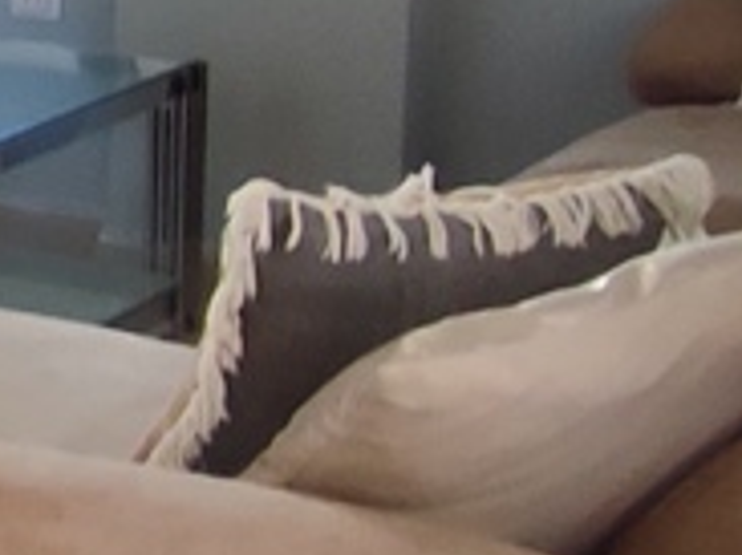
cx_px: -1399
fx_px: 2399
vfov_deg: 12.9
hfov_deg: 11.5
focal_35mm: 112
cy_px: -101
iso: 155
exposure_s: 1/50
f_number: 2.2
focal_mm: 1.65
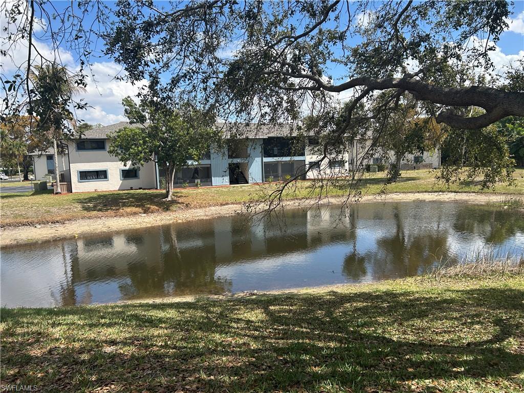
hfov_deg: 67.3
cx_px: 262
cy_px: 196
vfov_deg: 53.1
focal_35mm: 26
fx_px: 394
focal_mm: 5.7
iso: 50
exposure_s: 1/2353
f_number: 1.5
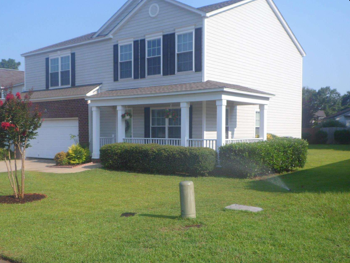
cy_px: 145
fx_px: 404
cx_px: 163
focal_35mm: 40
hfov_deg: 46.8
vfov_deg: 35.9
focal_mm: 5.7
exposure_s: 1/750
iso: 80
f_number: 3.7
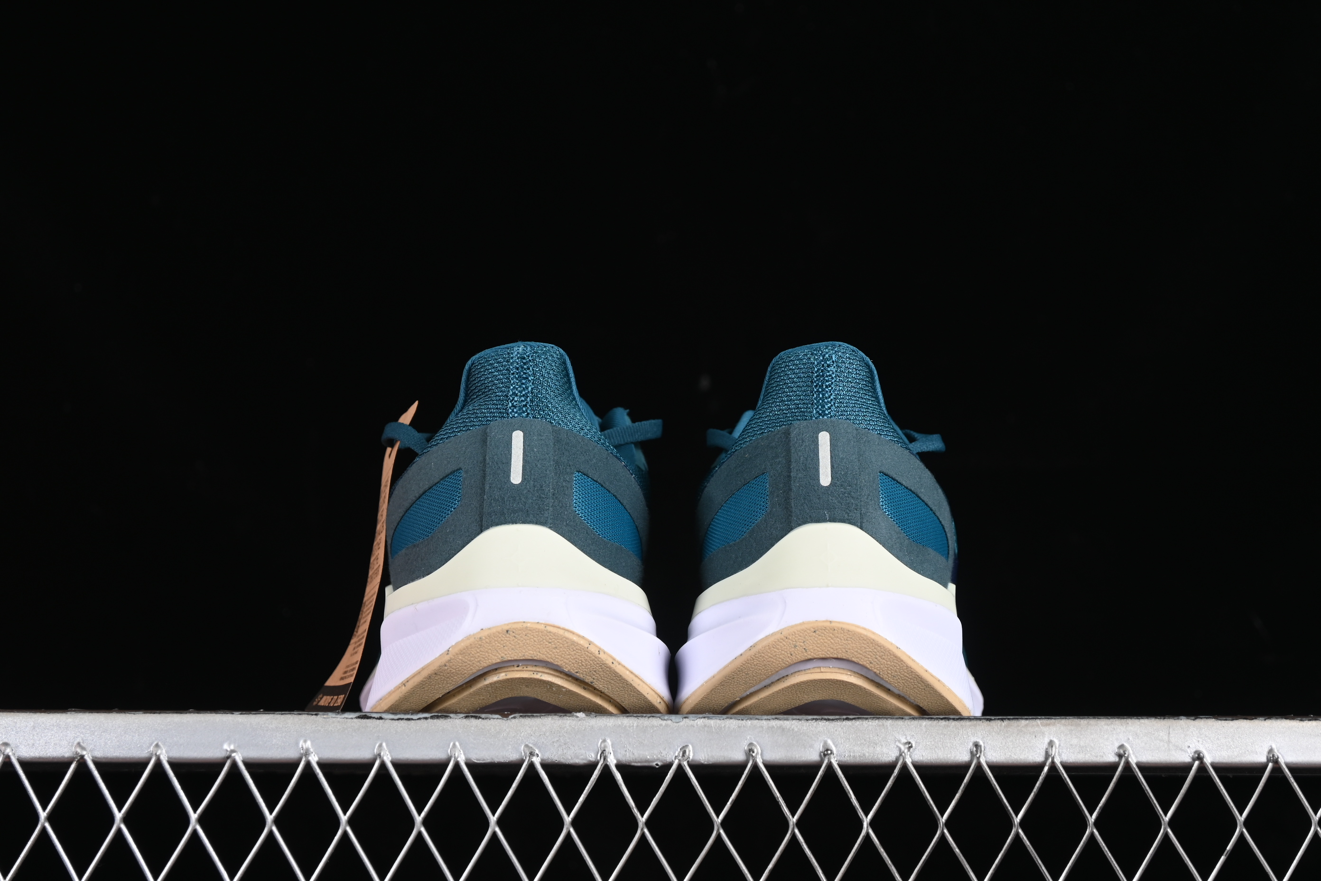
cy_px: 440
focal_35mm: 75
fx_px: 2752
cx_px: 660
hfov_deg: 27.0
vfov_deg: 18.2
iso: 160
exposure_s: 1/60
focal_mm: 50
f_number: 6.3
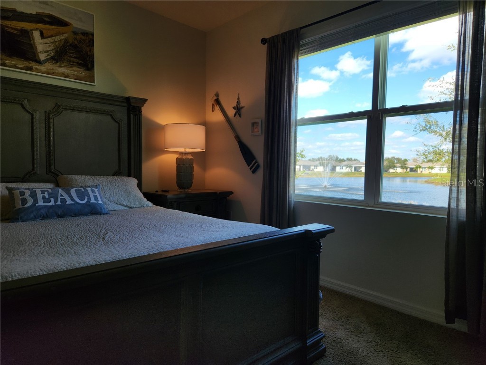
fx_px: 323
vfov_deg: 58.9
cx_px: 243
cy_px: 182
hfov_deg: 73.9
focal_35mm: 23
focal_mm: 5.4
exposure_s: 1/217
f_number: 1.8
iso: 20
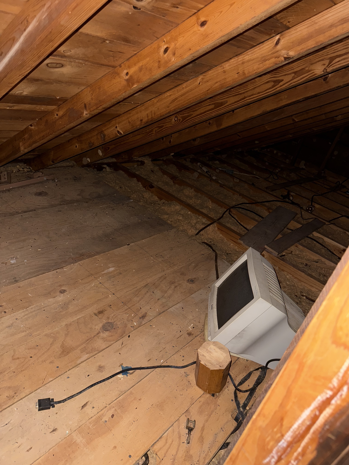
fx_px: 323
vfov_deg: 71.6
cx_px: 174
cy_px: 232
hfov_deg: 56.8
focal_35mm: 24
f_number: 1.78
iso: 100
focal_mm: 6.76
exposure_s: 1/4
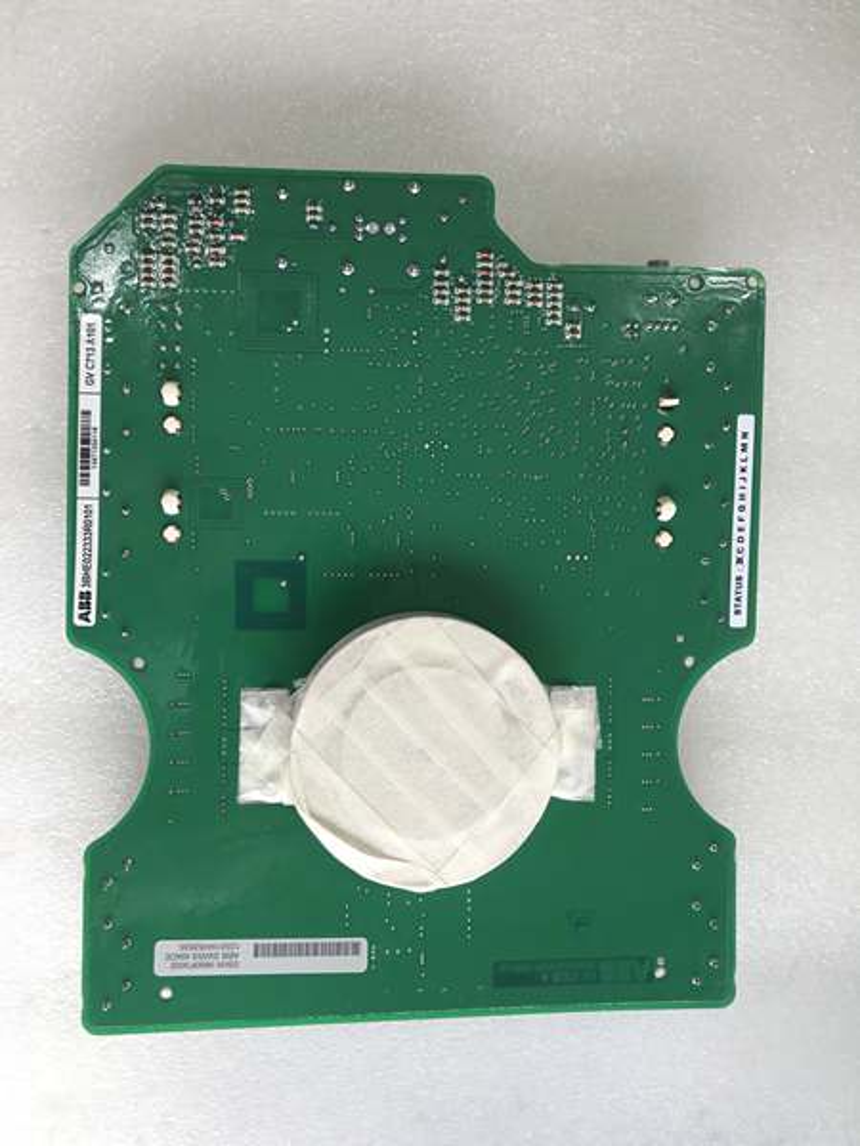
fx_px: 928
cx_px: 430
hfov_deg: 49.7
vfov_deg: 63.4
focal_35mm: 28
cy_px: 573
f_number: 1.8
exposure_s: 1/100
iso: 25
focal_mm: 3.99
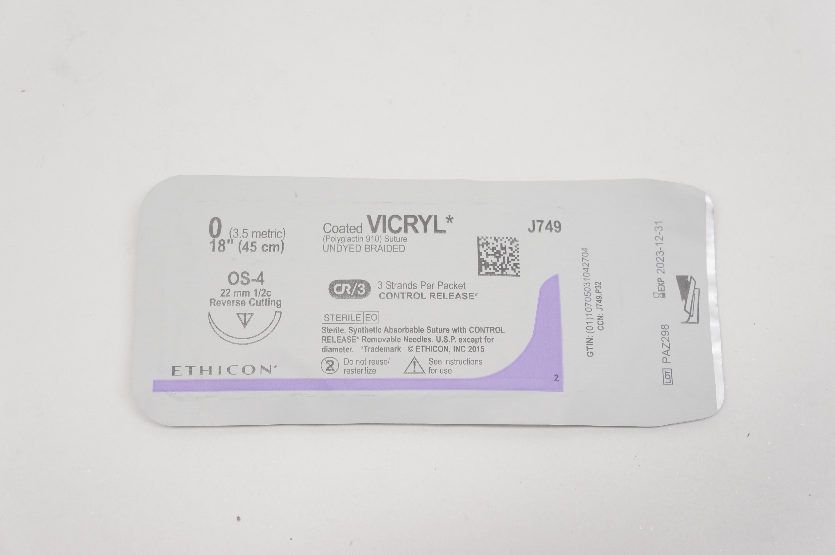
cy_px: 278
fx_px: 1216
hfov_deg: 37.9
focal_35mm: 52
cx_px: 418
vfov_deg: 25.7
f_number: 7.1
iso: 800
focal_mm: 35
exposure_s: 1/125
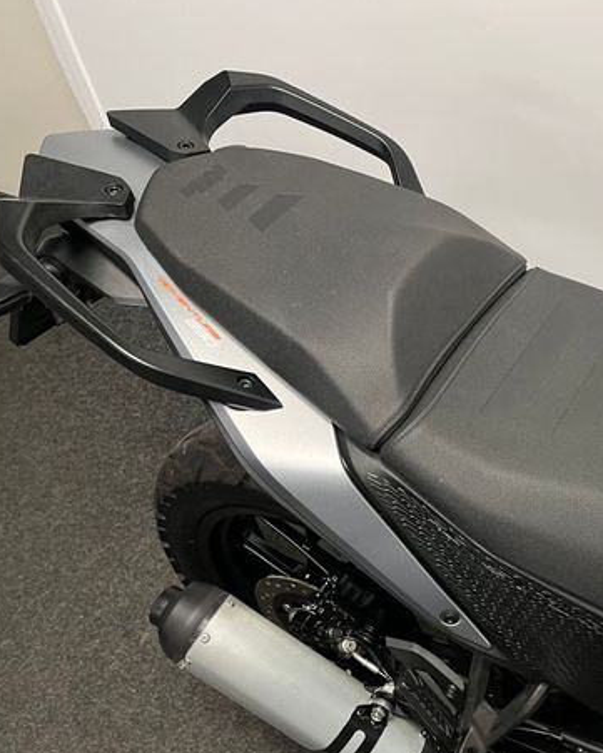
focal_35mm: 36
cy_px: 391
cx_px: 486
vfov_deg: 50.3
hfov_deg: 39.5
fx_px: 803
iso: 125
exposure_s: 1/50
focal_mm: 5.1
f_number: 1.6
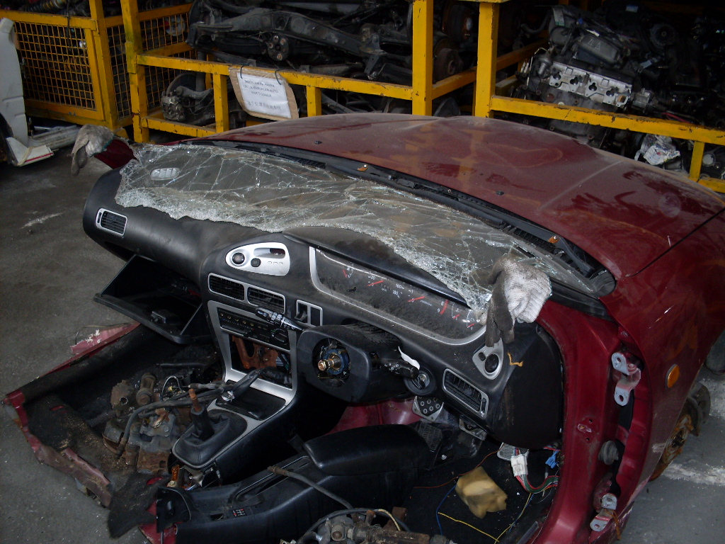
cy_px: 272
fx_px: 796
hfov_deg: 49.0
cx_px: 362
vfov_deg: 37.7
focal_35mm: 38
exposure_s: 1/45
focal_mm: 6.3
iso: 100
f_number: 2.8
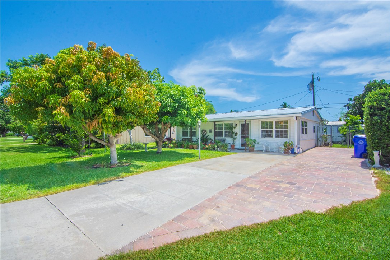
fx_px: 179
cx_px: 195
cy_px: 130
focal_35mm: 16
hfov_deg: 95.0
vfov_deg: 72.1
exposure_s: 1/250
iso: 320
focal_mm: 11
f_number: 18
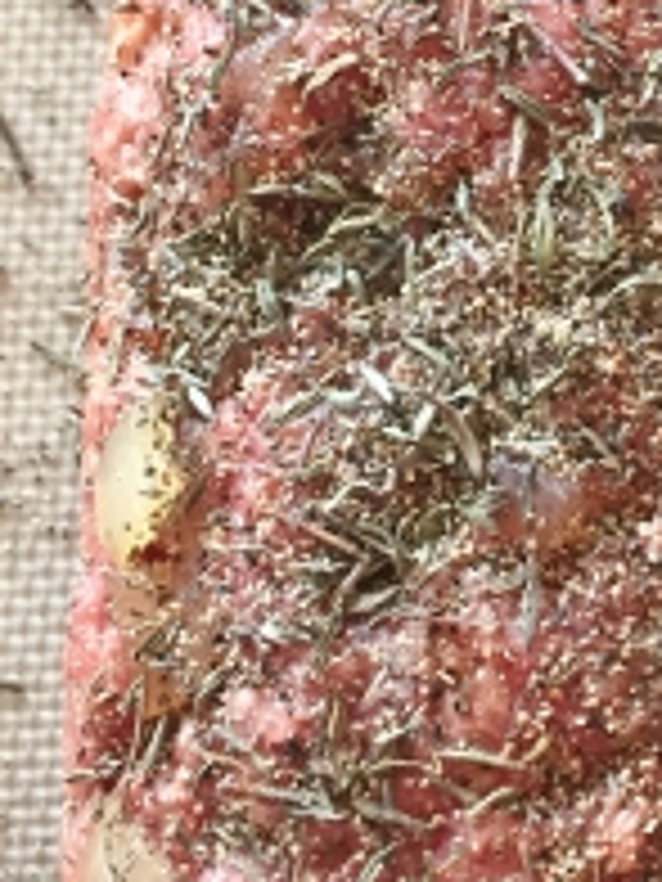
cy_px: 252
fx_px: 2448
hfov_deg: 15.0
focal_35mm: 96
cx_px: 721
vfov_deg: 20.3
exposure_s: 1/30
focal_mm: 4.15
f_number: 2.2
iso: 50
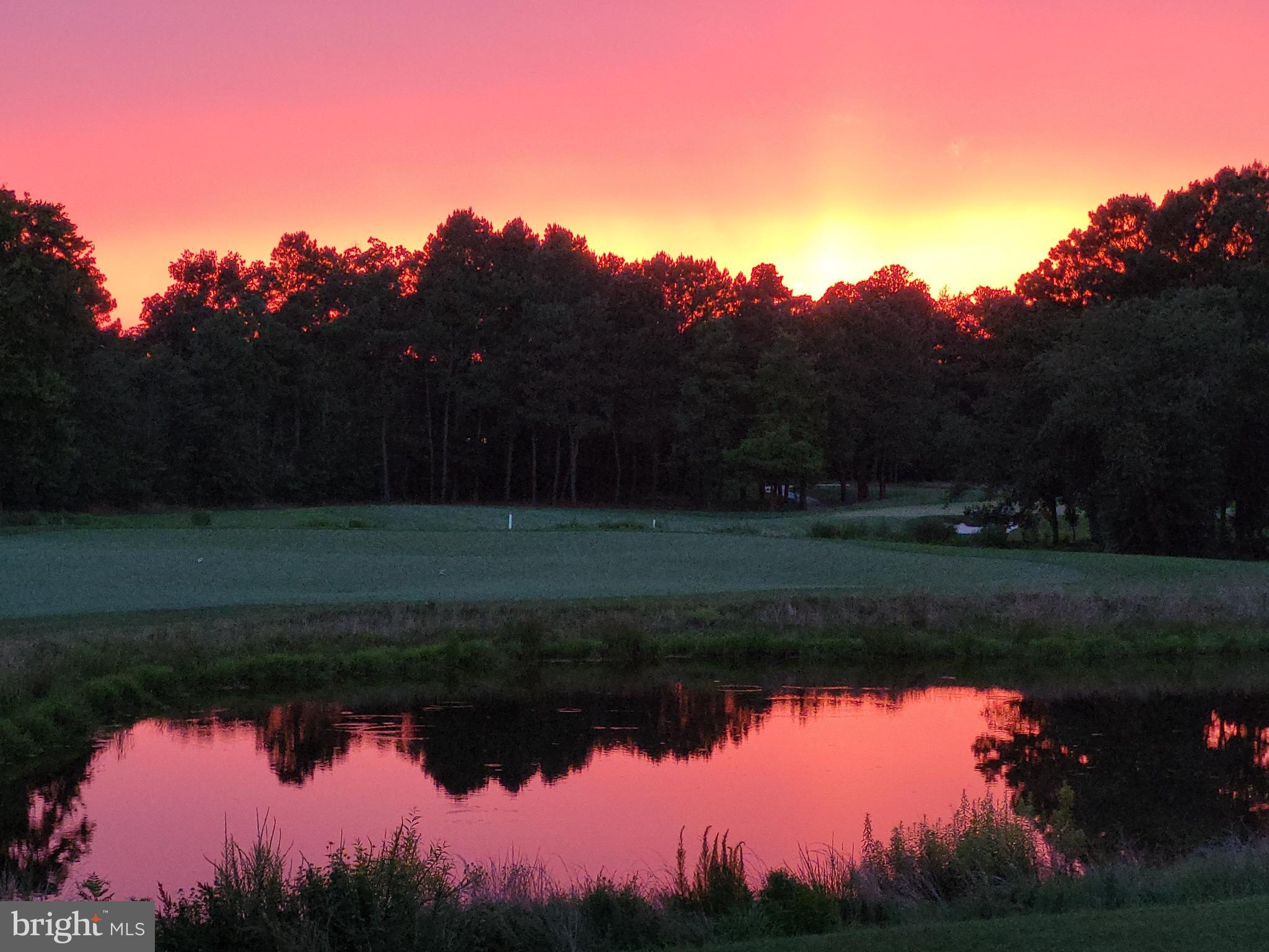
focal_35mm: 76
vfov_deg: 19.4
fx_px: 2786
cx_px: 634
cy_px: 476
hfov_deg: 25.7
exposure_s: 1/30
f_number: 2.4
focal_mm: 7.12
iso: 160
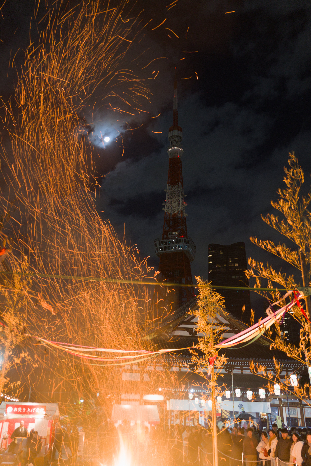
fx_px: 418
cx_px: 156
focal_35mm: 32
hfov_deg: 40.9
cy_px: 233
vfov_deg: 58.3
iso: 800
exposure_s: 1/8
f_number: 2.8
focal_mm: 21.5
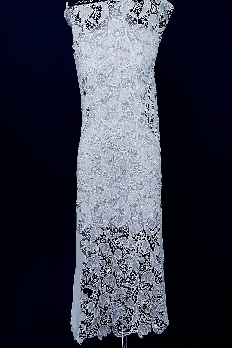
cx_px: 116
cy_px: 174
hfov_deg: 27.0
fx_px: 483
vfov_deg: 39.6
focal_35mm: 50
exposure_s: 1/125
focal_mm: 50
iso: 100
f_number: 11
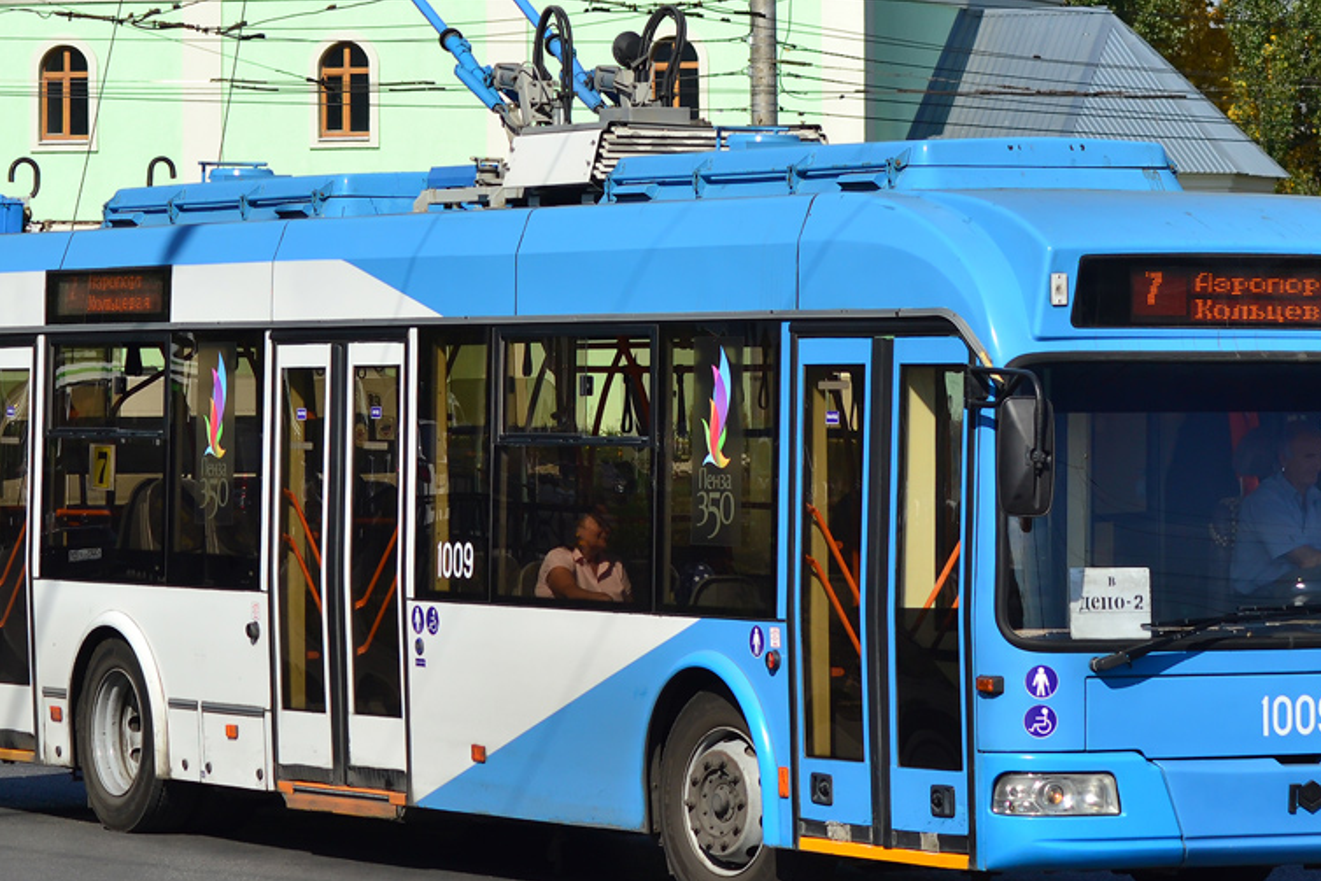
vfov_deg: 8.2
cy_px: 280
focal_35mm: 167
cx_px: 724
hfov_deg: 12.3
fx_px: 6129
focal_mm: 70
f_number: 8
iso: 200
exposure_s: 1/1000
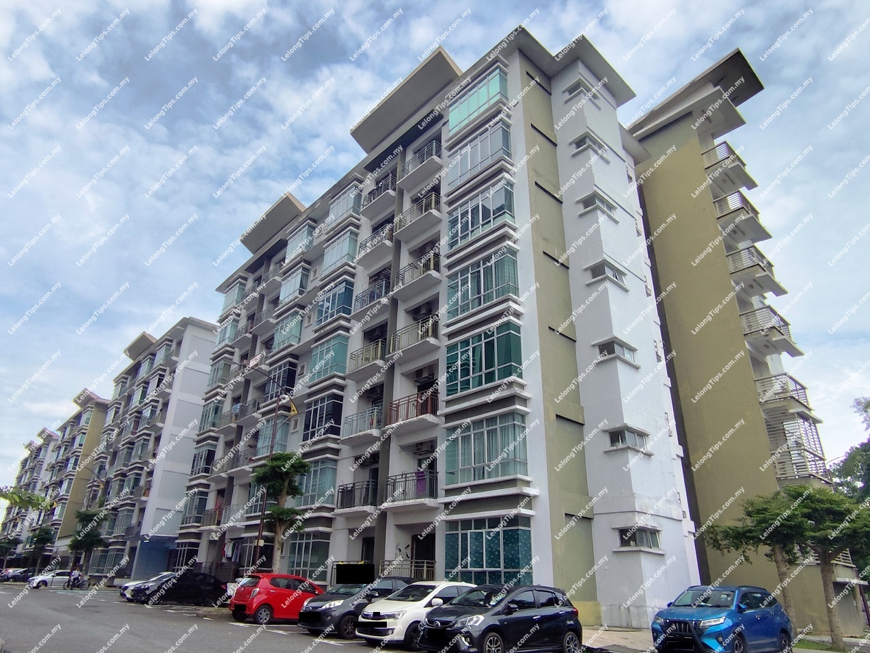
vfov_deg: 66.0
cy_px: 326
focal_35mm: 20
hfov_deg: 81.7
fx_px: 503
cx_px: 435
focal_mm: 1.65
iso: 50
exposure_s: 1/1282
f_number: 2.2
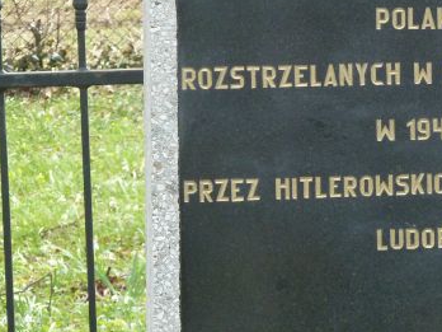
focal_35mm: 191
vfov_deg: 7.8
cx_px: 354
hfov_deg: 10.3
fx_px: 2439
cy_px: 151
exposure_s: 1/250
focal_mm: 17
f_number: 4.3
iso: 320
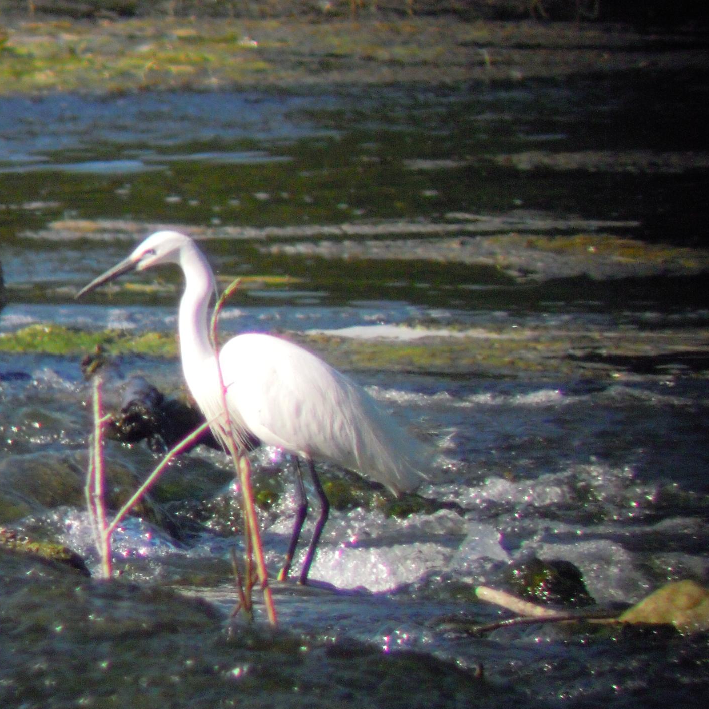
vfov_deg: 10.5
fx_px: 3847
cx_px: 332
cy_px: 356
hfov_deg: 10.5
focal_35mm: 166
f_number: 6.6
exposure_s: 1/800
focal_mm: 25
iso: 800
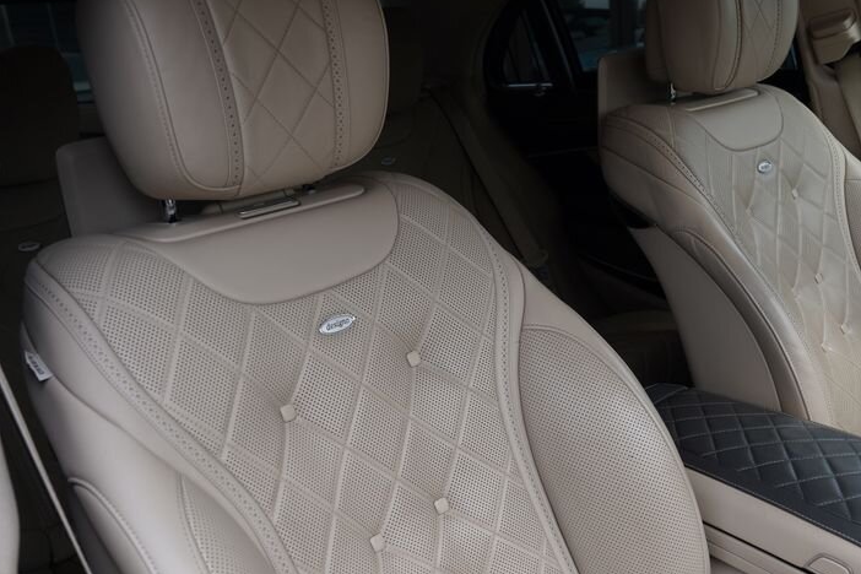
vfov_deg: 37.7
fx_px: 837
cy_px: 349
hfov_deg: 53.9
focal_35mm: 35
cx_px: 529
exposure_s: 1/160
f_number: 6.3
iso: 100
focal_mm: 24
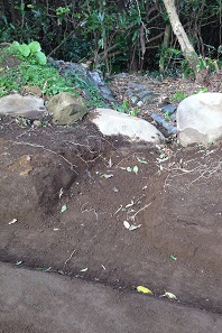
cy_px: 167
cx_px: 151
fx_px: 453
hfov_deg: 27.3
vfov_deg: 40.3
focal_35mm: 49
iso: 50
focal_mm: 4.28
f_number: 2.4
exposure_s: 1/120
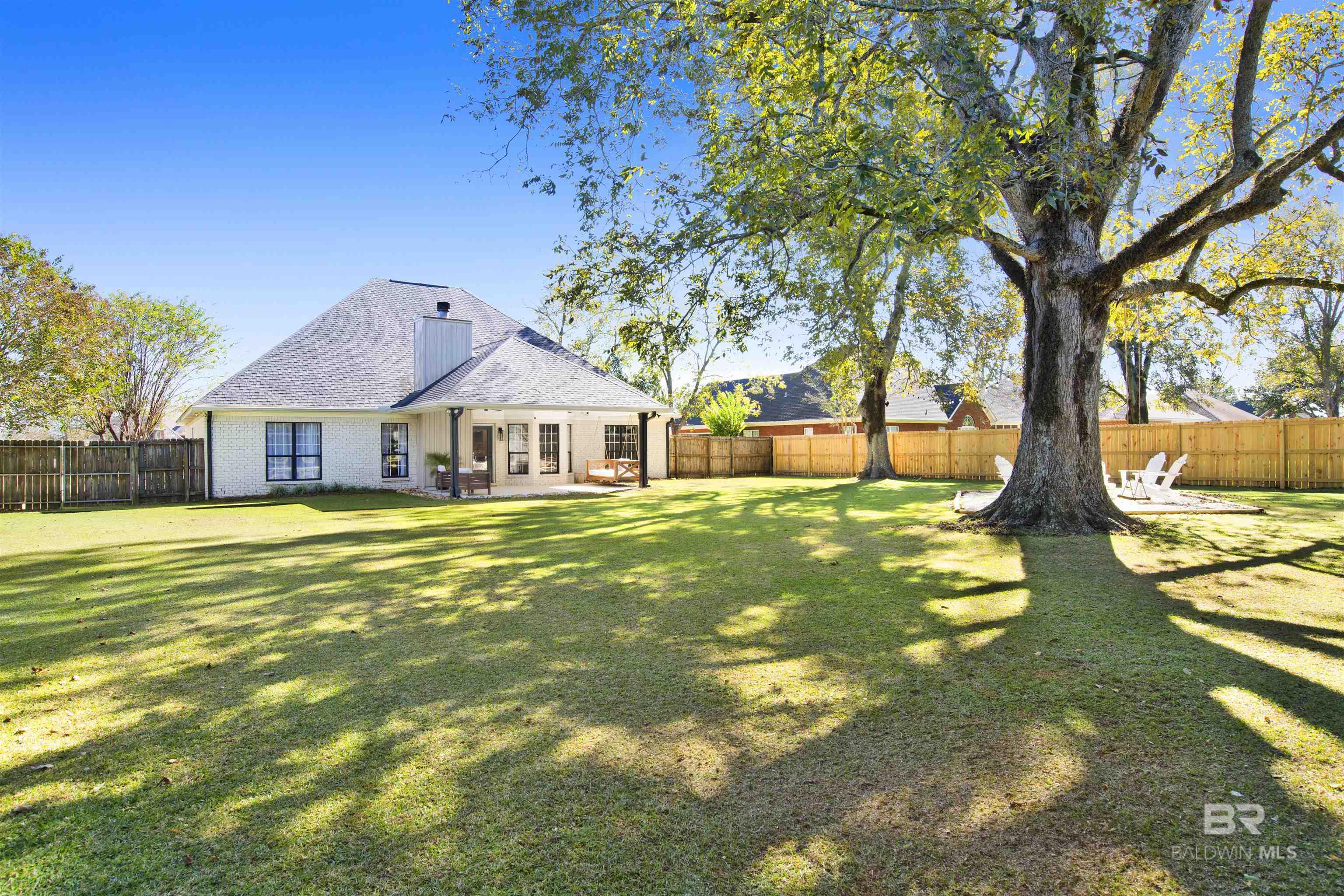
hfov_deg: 86.9
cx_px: 672
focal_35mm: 19
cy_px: 448
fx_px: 709
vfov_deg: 64.6
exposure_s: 1/40
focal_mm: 19
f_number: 11
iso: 200
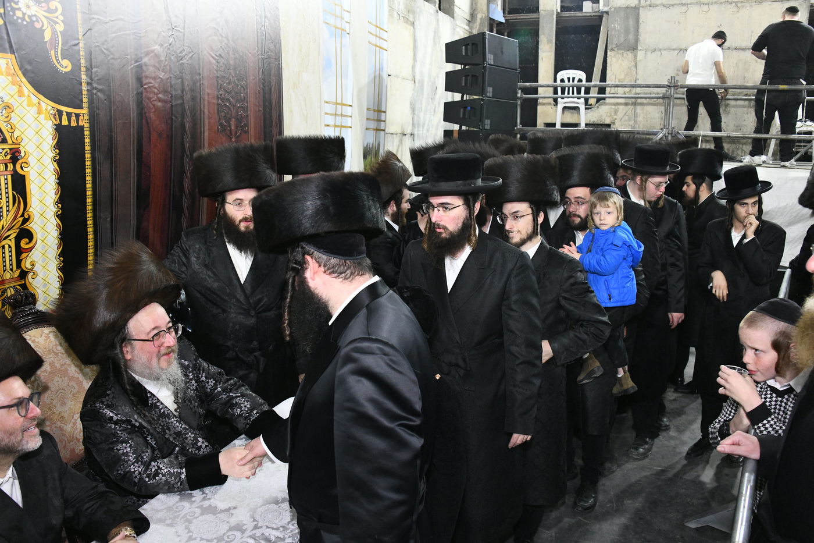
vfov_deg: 46.4
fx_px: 633
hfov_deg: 65.5
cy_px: 272
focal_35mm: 28
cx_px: 407
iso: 5000
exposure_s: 1/125
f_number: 5.6
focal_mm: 28
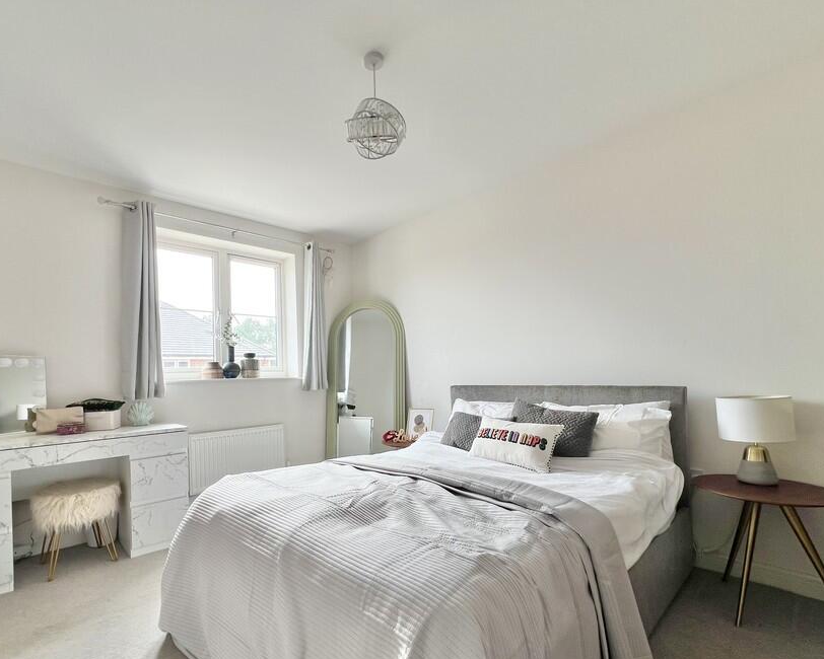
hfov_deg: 92.9
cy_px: 372
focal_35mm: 16
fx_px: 390
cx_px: 382
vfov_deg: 80.0
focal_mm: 1.57
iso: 32
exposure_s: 1/108
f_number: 1.8
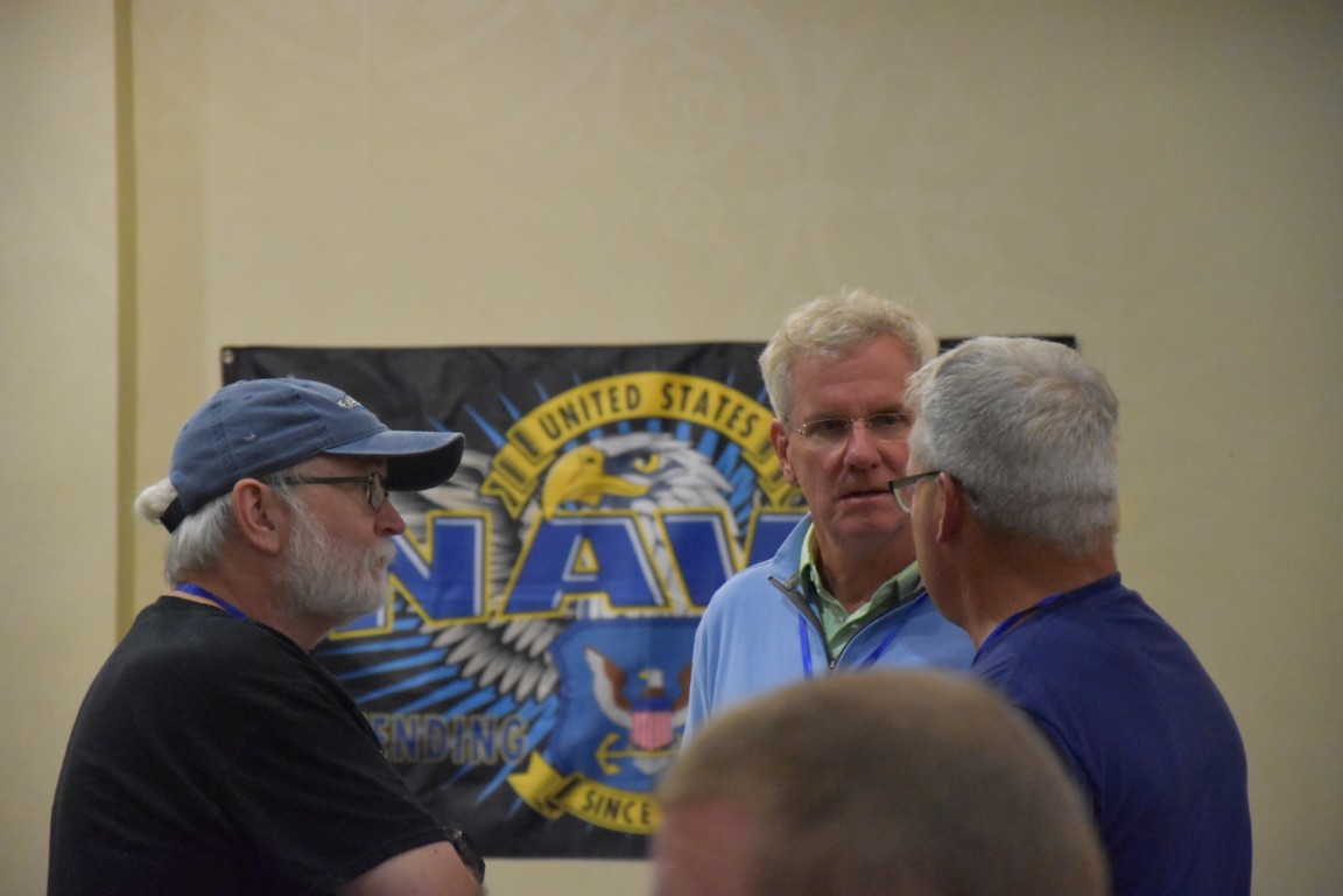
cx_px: 672
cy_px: 448
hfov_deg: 13.0
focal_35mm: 158
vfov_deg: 8.7
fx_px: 5875
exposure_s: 1/125
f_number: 5.6
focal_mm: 105
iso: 7200
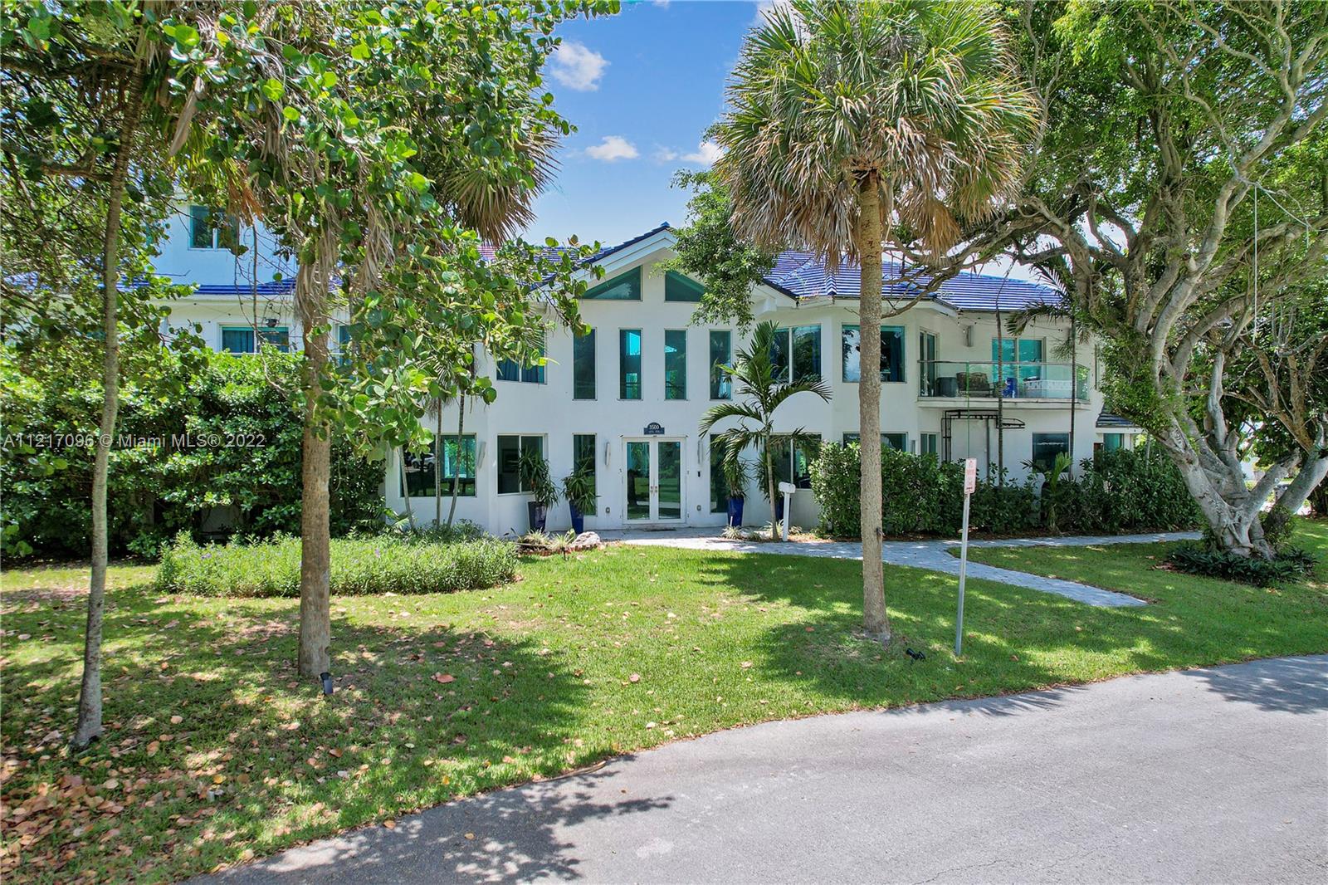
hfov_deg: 78.6
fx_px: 811
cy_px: 442
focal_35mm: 22
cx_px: 664
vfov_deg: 57.2
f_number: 2.8
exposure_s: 1/1000
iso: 100
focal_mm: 8.38
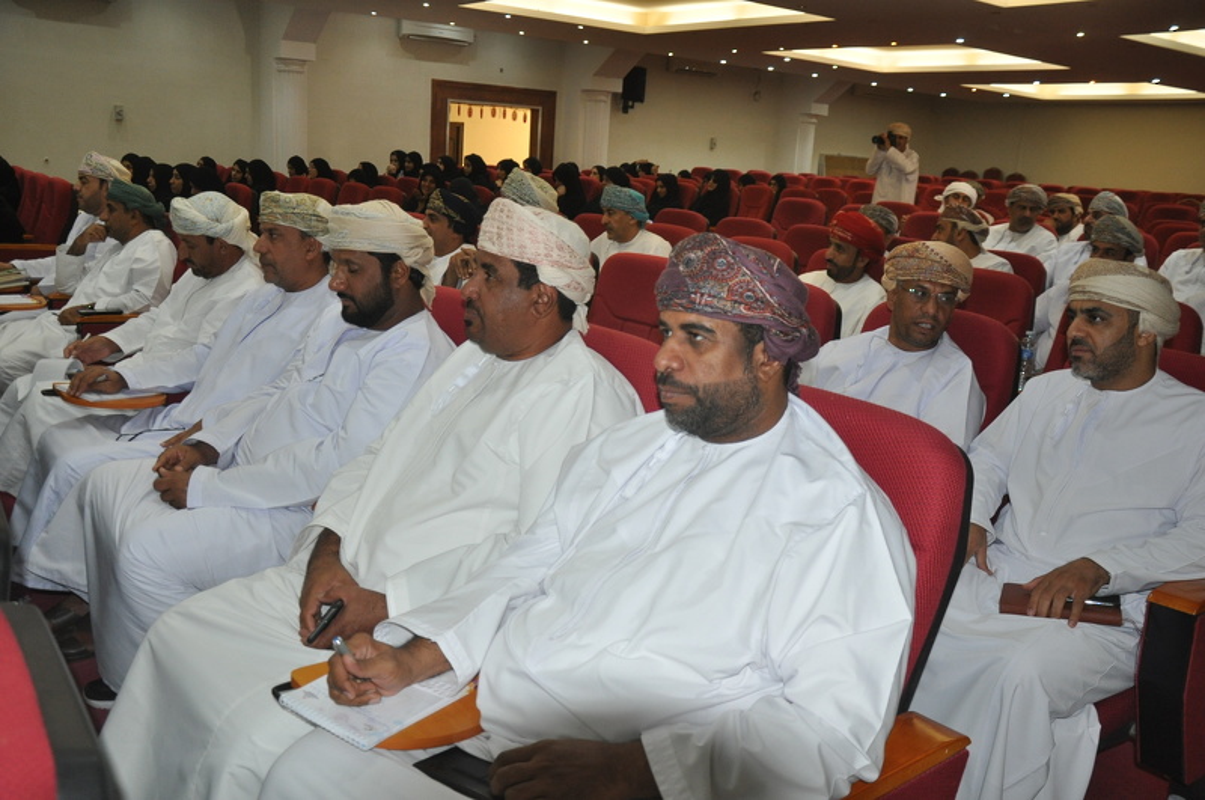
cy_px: 400
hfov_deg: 59.6
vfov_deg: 41.6
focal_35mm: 32
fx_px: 1053
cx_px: 602
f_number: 3.8
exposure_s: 1/60
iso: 800
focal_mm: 21
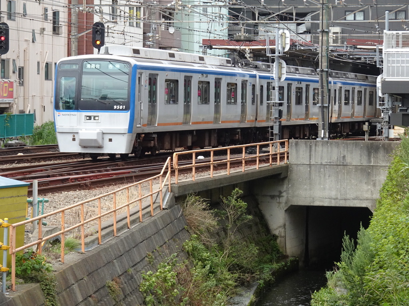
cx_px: 204
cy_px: 153
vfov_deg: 10.4
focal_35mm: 142
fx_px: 1678
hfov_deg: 13.9
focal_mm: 22.53
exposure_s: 1/160
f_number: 5.6
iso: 320
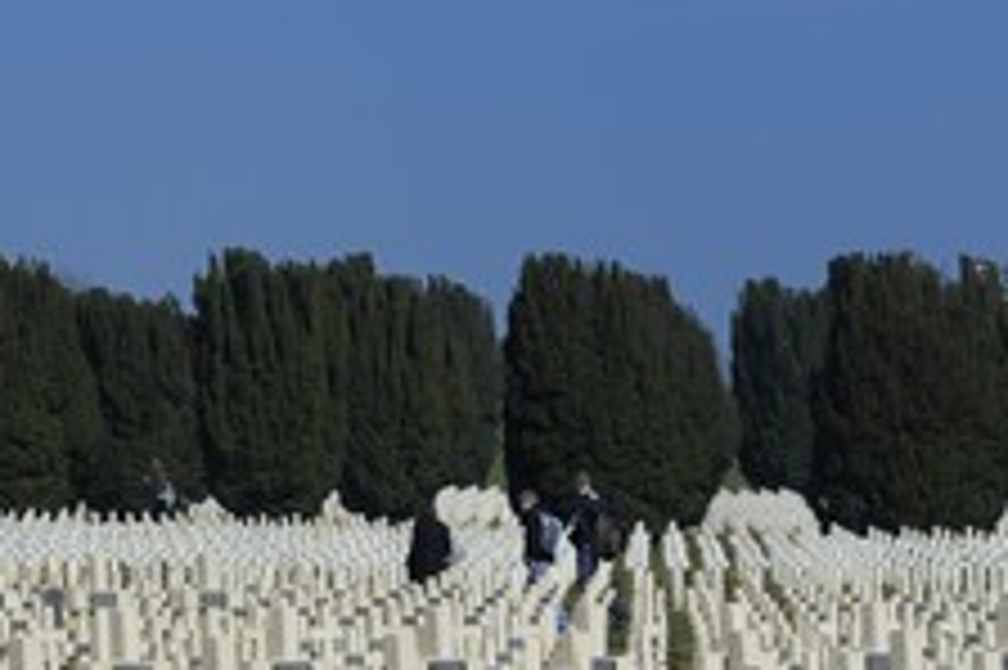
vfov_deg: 3.7
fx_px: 10492
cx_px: 72
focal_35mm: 375
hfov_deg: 5.5
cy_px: 508
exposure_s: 1/200
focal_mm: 200
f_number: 18
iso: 200
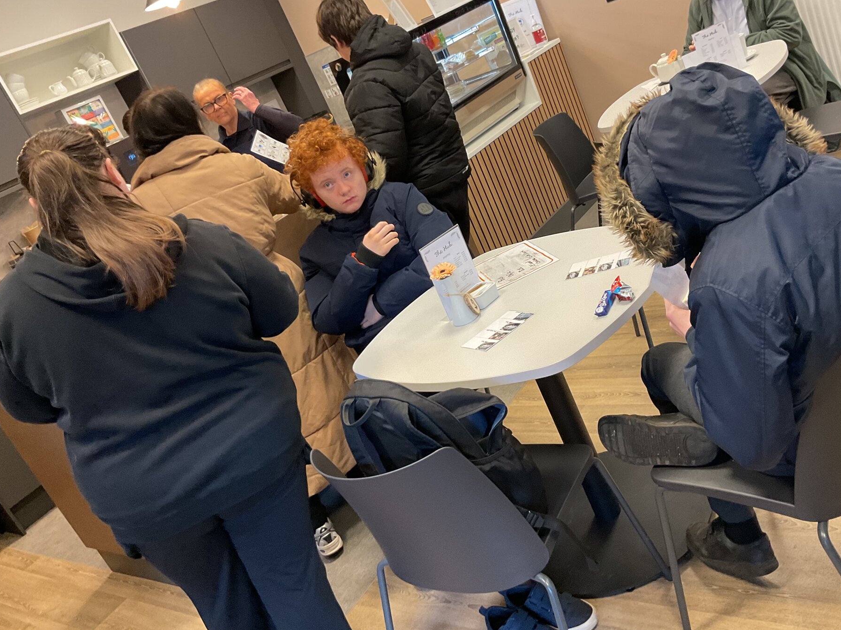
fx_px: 802
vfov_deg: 42.9
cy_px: 283
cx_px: 472
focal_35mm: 33
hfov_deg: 55.2
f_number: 1.8
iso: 125
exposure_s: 1/50
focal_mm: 3
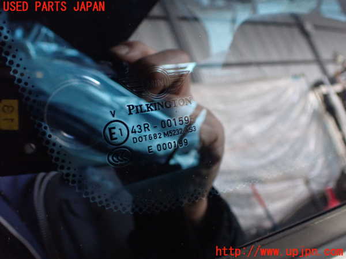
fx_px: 300
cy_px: 130
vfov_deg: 46.8
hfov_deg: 60.0
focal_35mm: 30
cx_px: 173
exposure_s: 1/30
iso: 800
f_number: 2.3
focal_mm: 5.4
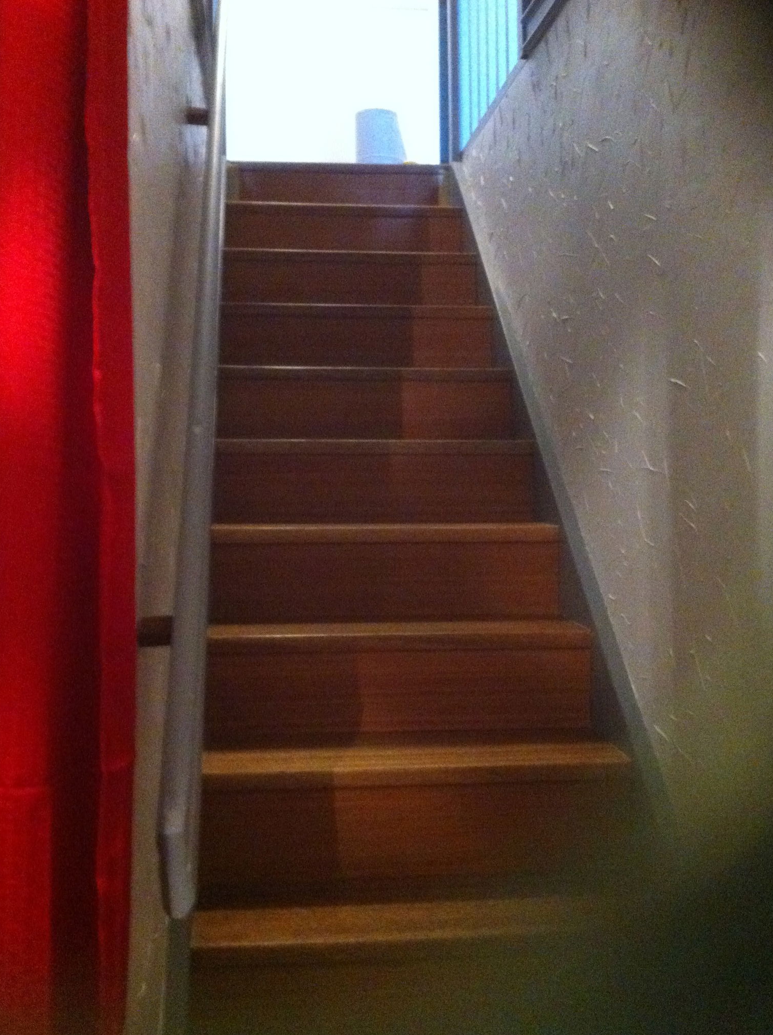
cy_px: 510
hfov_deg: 38.6
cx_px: 377
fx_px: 1104
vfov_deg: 50.2
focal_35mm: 37
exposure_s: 1/15
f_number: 2.8
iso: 1000
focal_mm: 3.85
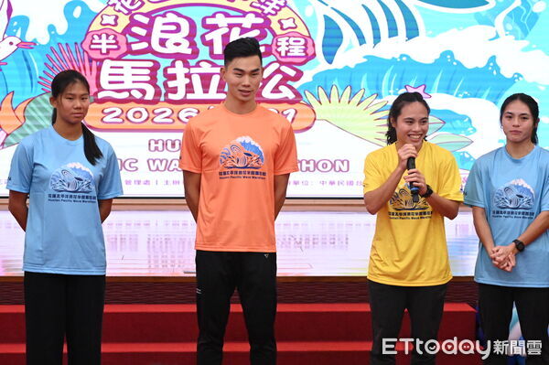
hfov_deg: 24.8
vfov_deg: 16.6
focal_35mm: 82
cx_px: 274
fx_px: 1249
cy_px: 182
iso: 6400
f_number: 4
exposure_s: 1/800
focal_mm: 55
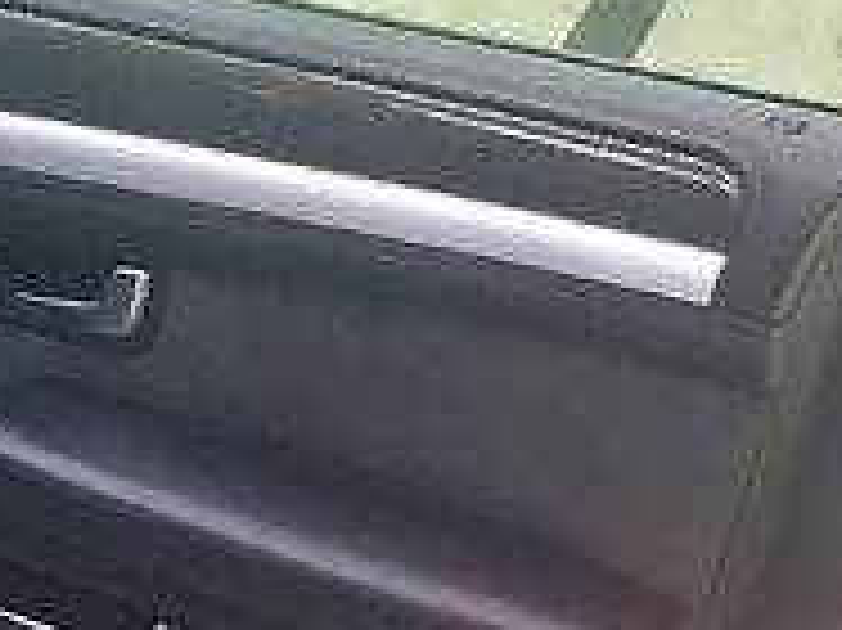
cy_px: 252
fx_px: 3014
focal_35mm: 124
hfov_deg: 14.9
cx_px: -387
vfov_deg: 11.9
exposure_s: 1/17
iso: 100
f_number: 2.2
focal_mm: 4.2
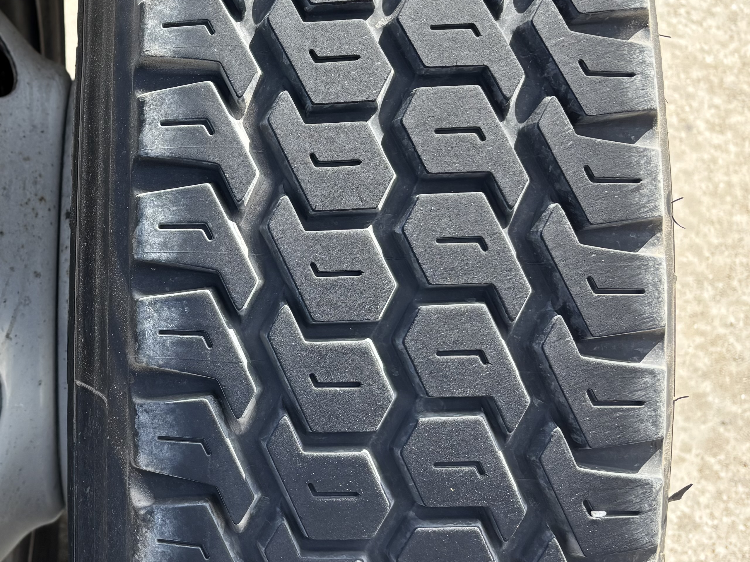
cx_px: -7
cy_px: 230
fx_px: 1256
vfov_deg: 25.2
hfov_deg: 30.7
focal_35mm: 58
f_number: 1.6
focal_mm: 5.96
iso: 50
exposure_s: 1/781
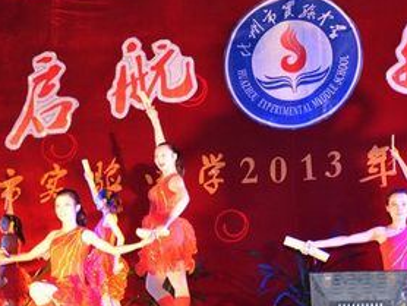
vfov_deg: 15.9
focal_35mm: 93
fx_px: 1094
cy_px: 156
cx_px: 225
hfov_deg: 21.1
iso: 3200
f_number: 4.2
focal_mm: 30
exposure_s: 1/60
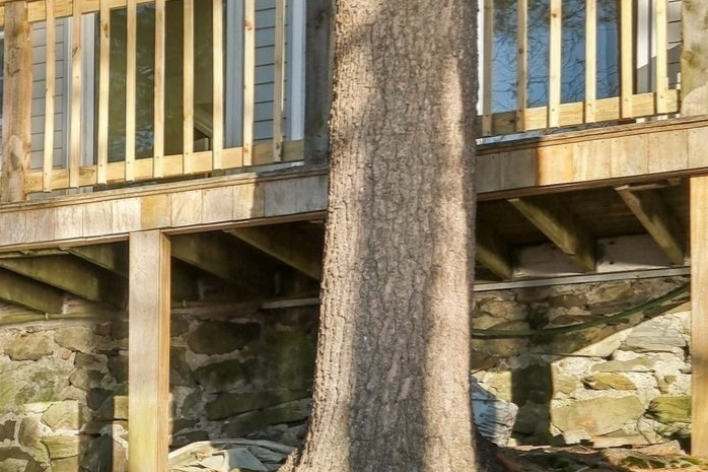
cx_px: -64
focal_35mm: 91
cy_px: -28
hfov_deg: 21.3
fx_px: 1789
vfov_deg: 14.7
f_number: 5.6
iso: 160
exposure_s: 1/340
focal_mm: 20.9
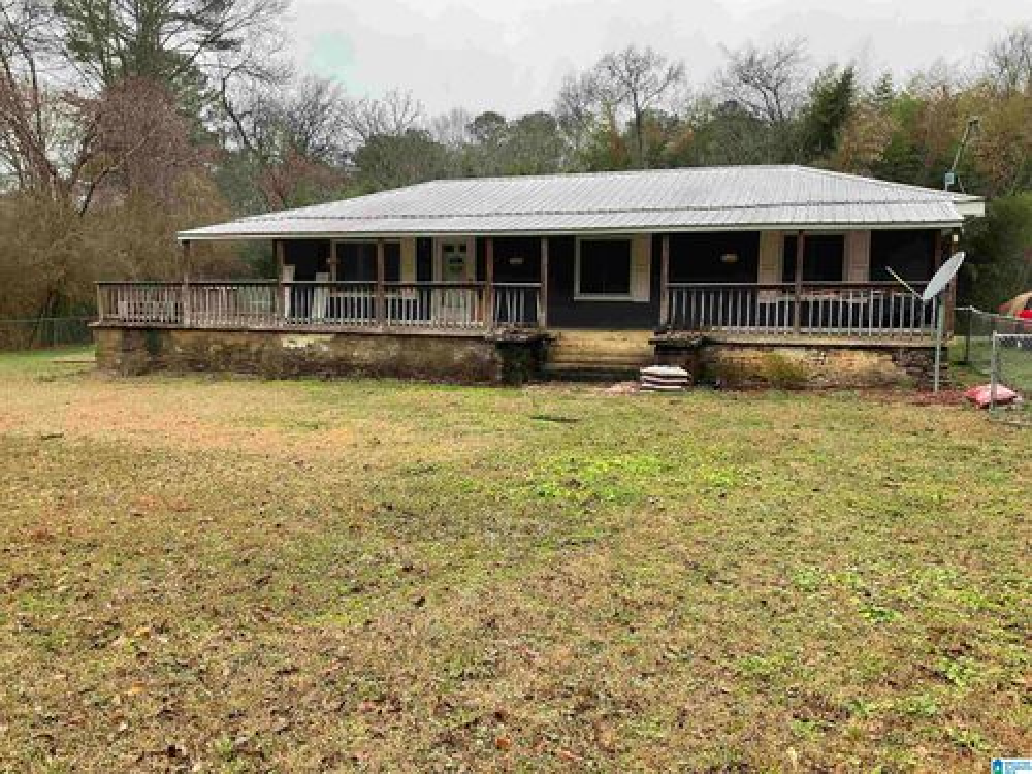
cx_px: 516
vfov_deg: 48.2
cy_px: 387
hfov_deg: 61.7
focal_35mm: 29
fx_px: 865
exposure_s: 1/342
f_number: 1.8
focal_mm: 3
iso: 16
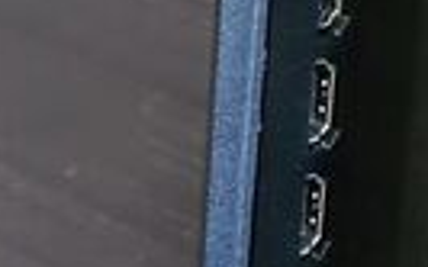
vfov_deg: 7.6
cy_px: 50
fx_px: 2005
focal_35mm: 172
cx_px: 689
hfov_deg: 11.5
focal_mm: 5.4
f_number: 1.8
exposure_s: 1/25
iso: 640
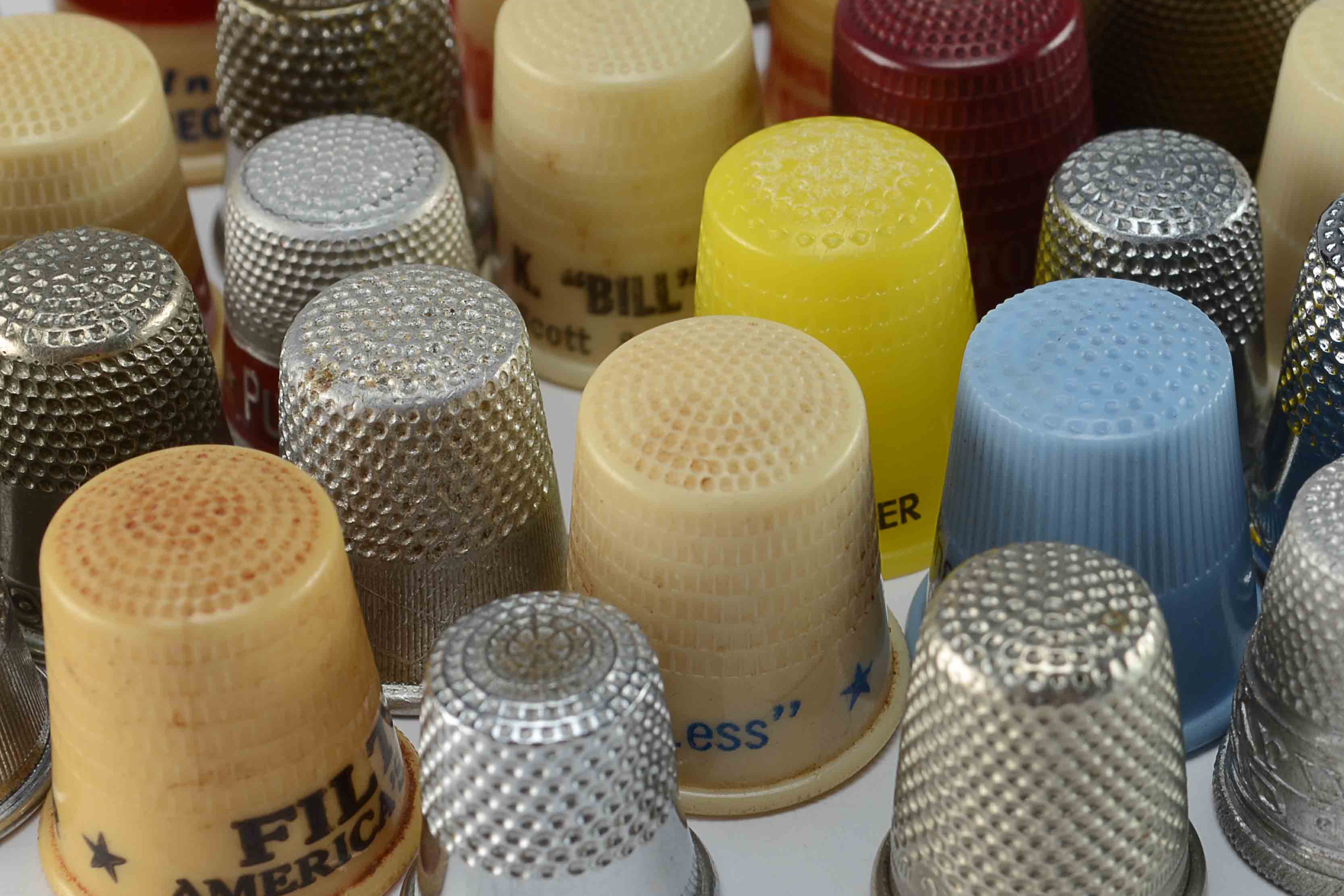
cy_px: 344
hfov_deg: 19.2
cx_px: 972
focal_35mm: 106
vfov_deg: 12.9
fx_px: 3957
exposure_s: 1/80
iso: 100
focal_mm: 48
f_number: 14
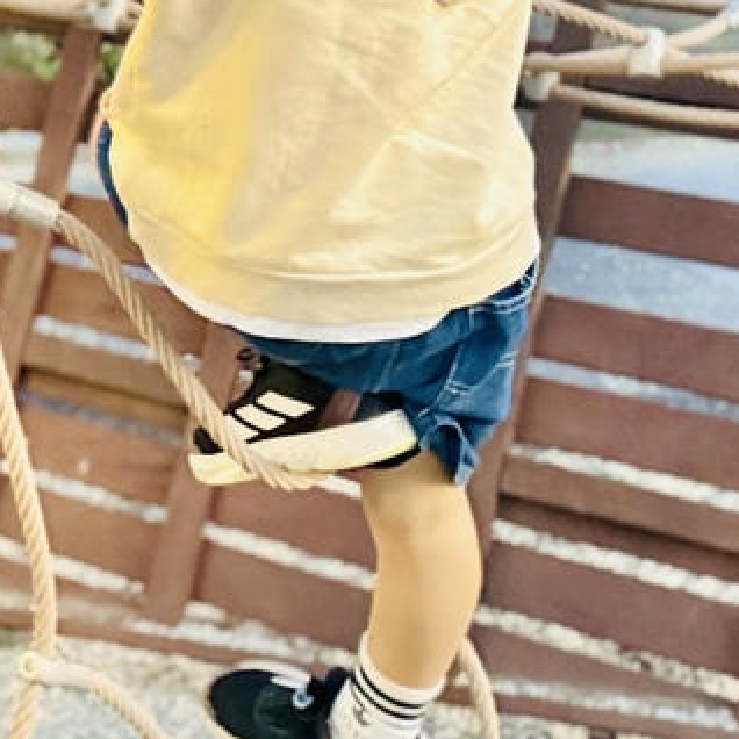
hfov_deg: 19.6
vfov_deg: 21.1
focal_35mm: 80
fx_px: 1932
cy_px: 40
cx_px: -270
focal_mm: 6.76
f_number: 1.78
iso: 1250
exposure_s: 1/30
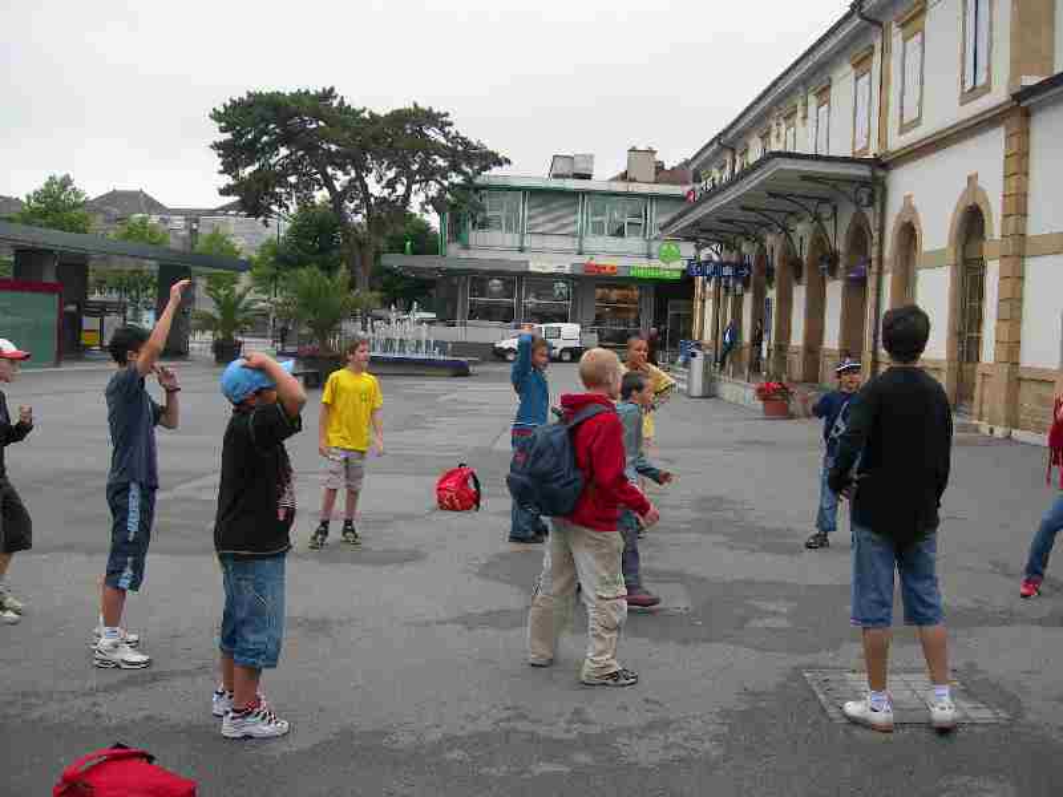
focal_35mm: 38
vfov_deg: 37.7
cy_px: 398
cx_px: 532
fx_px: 1167
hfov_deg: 49.0
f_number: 2.8
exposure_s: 1/132
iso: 50
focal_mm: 7.8
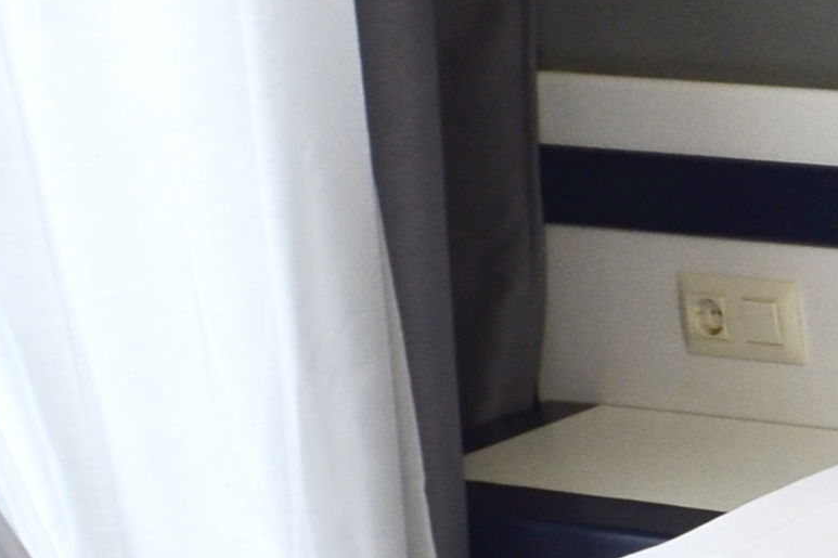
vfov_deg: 8.4
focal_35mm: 161
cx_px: 1793
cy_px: 663
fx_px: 3747
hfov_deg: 11.3
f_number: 6.3
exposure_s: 1/20
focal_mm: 18
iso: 400
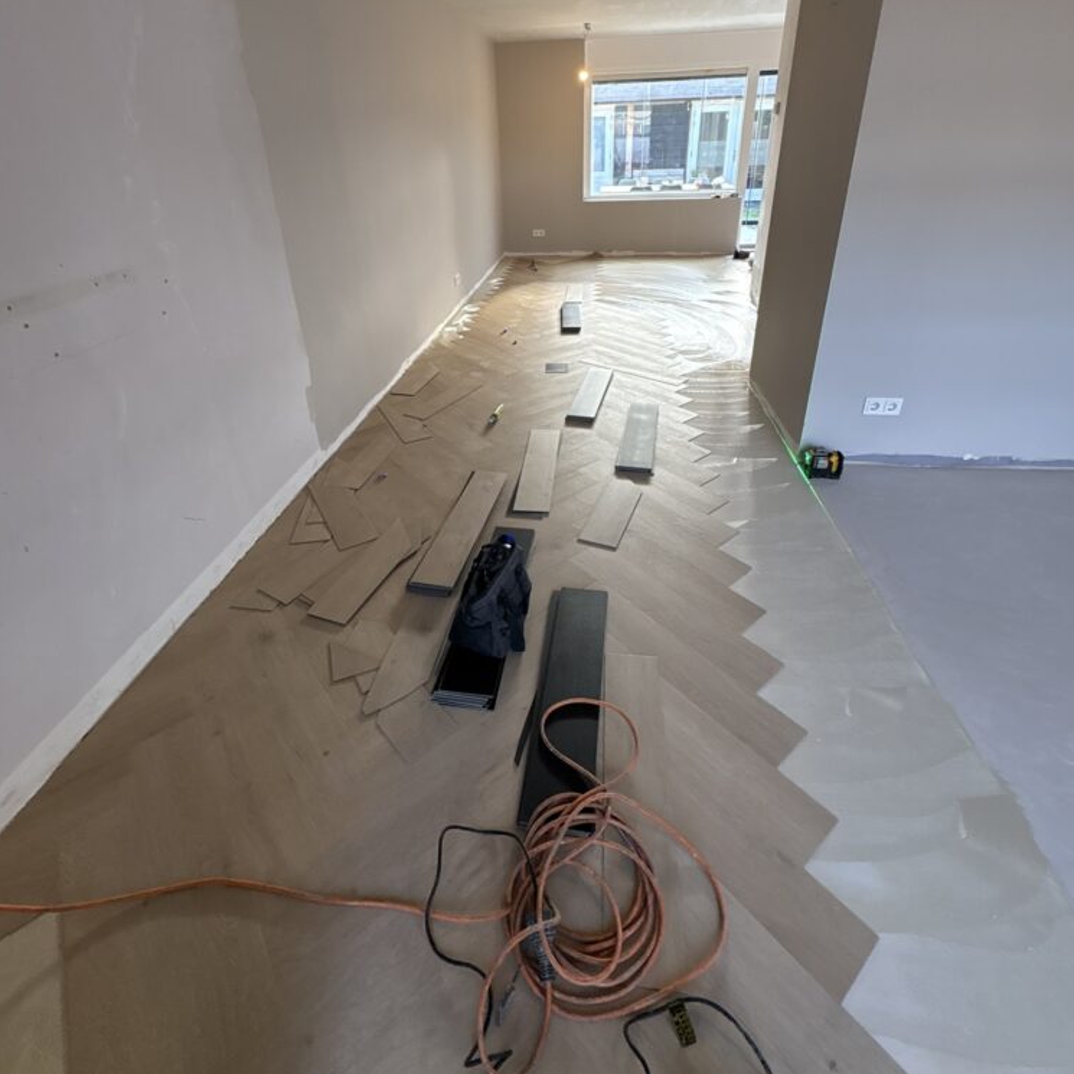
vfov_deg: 82.9
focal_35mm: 17
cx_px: 526
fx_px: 597
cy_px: 425
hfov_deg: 84.0
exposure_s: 1/100
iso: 160
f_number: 2.2
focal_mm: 2.22
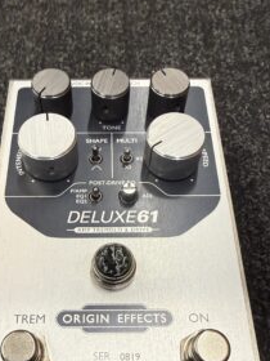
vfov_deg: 48.7
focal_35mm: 37
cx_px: 108
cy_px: 258
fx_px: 385
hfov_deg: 38.5
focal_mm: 2.22
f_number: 2.2
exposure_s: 1/100
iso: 250
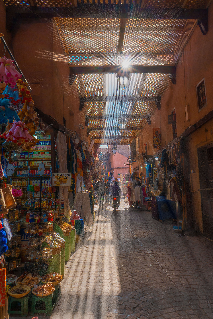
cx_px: 106
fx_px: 248
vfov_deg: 65.5
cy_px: 160
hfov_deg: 46.4
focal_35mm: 28
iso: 500
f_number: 9
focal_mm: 28
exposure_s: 1/320
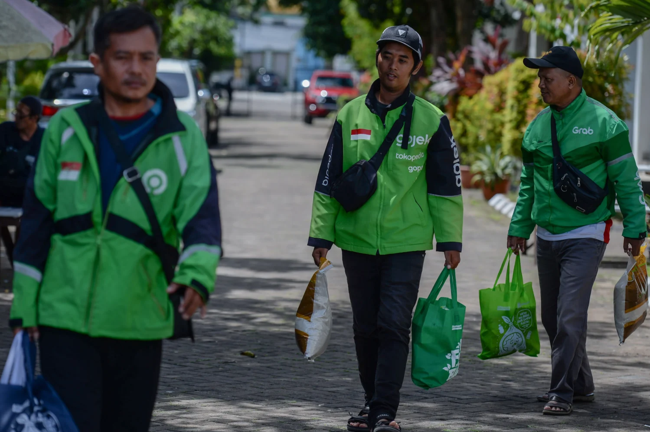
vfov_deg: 11.0
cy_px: 221
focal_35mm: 125
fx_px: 2255
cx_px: 330
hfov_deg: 16.4
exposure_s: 1/2500
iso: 200
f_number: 3.5
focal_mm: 122
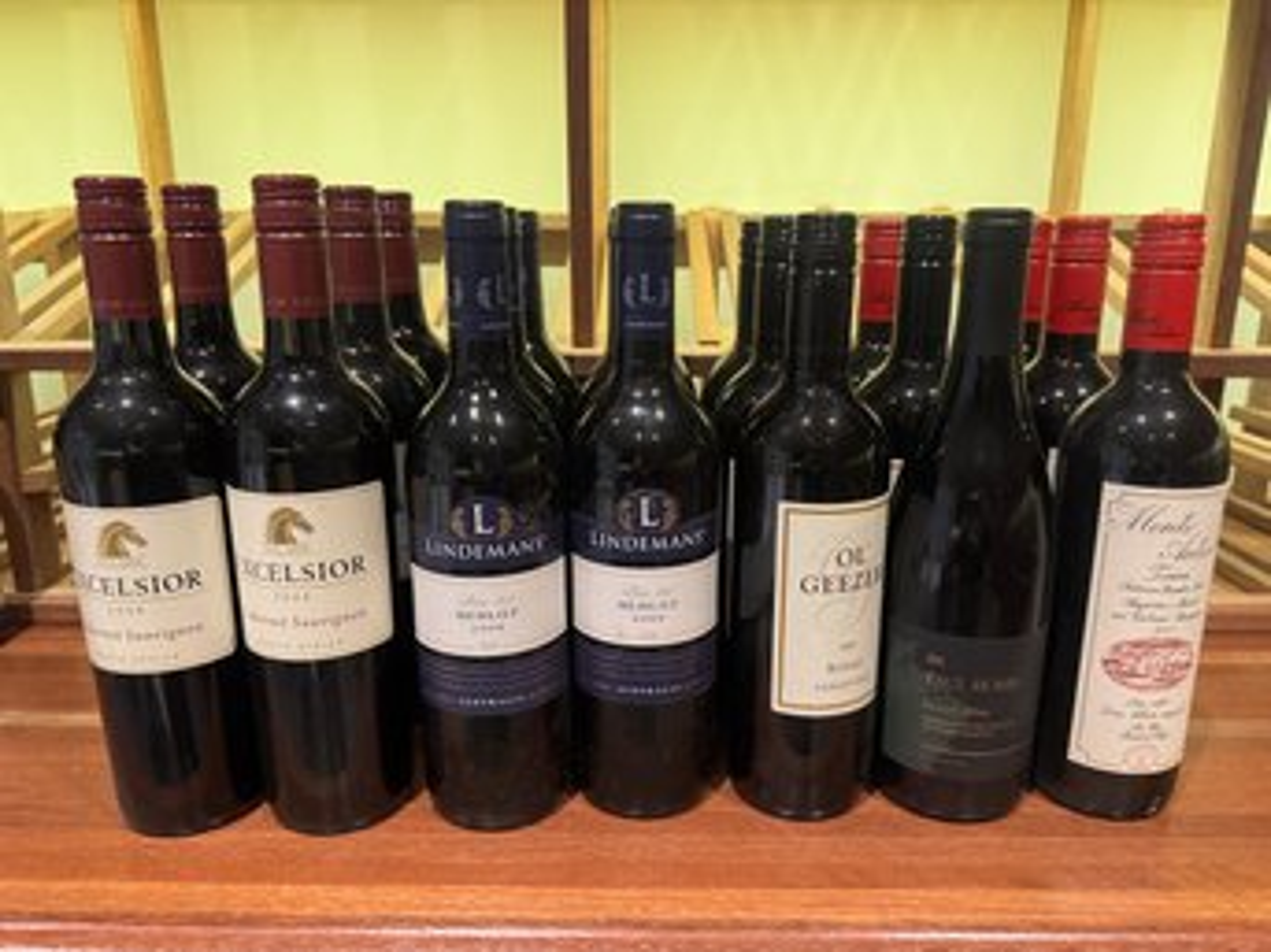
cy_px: 476
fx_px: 881
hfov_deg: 71.6
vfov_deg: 56.8
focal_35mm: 24
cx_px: 636
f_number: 1.78
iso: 800
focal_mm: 6.76
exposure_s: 1/60
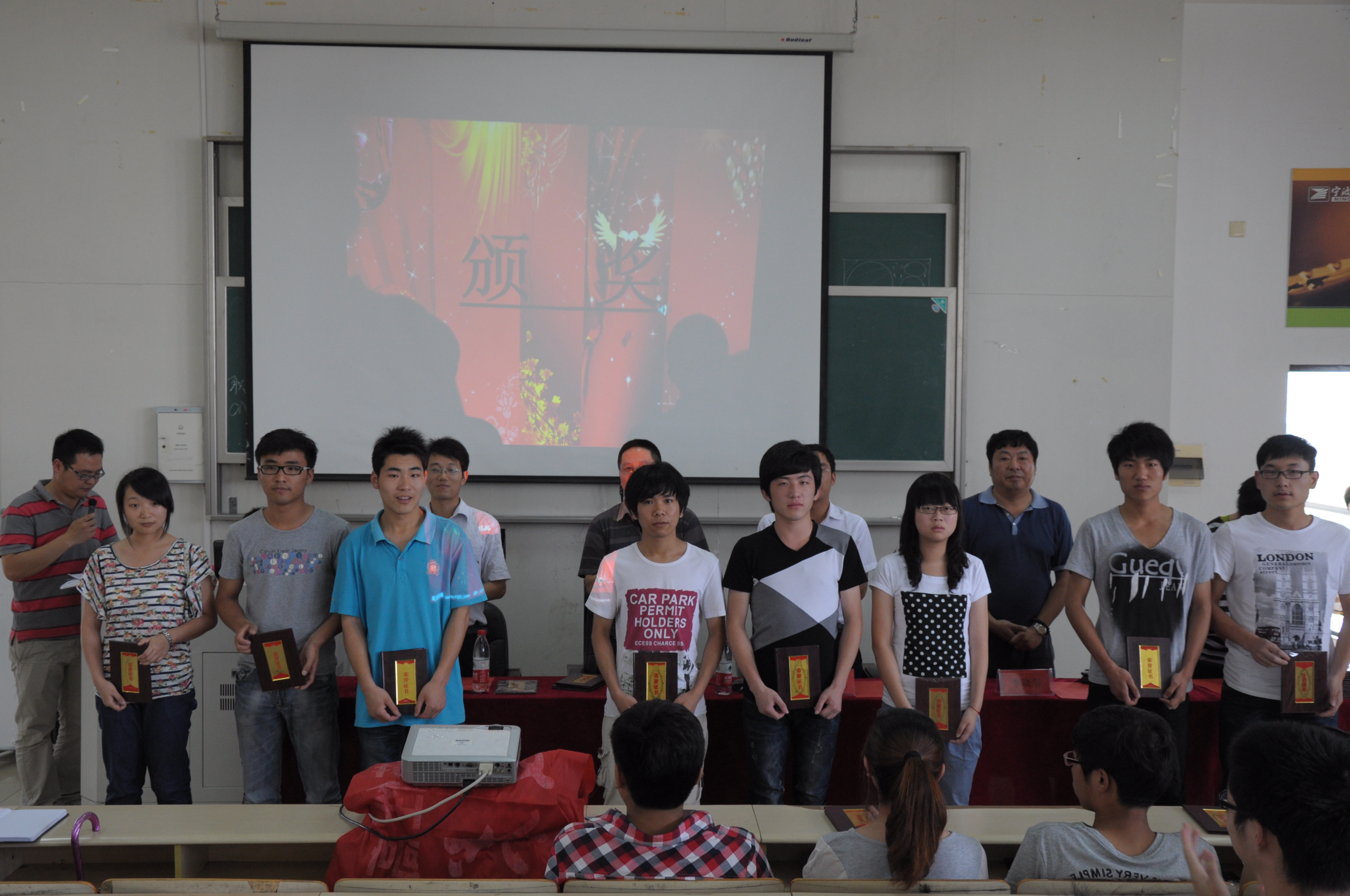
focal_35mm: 36
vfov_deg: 36.8
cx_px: 675
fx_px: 1348
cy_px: 448
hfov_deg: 53.2
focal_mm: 24
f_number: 5.6
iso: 640
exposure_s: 1/80
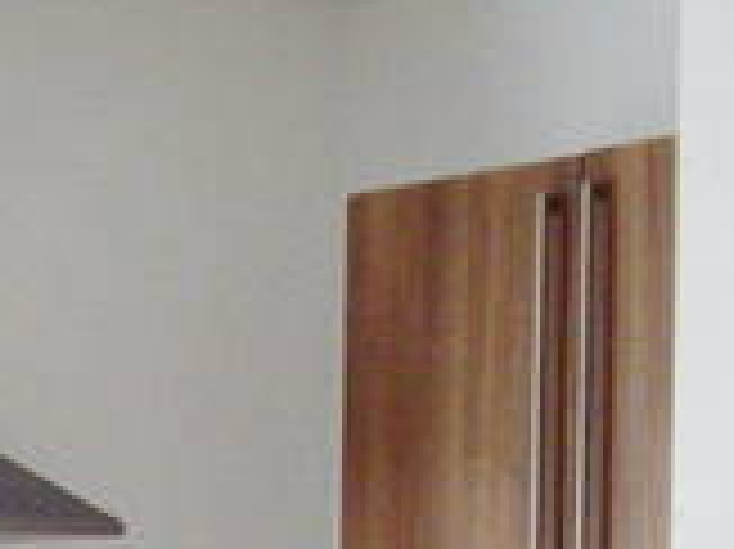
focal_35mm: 184
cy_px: 878
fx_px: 3899
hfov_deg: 10.7
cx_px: 86
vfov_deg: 7.9
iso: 400
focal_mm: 7.9
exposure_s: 1/80
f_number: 2.8
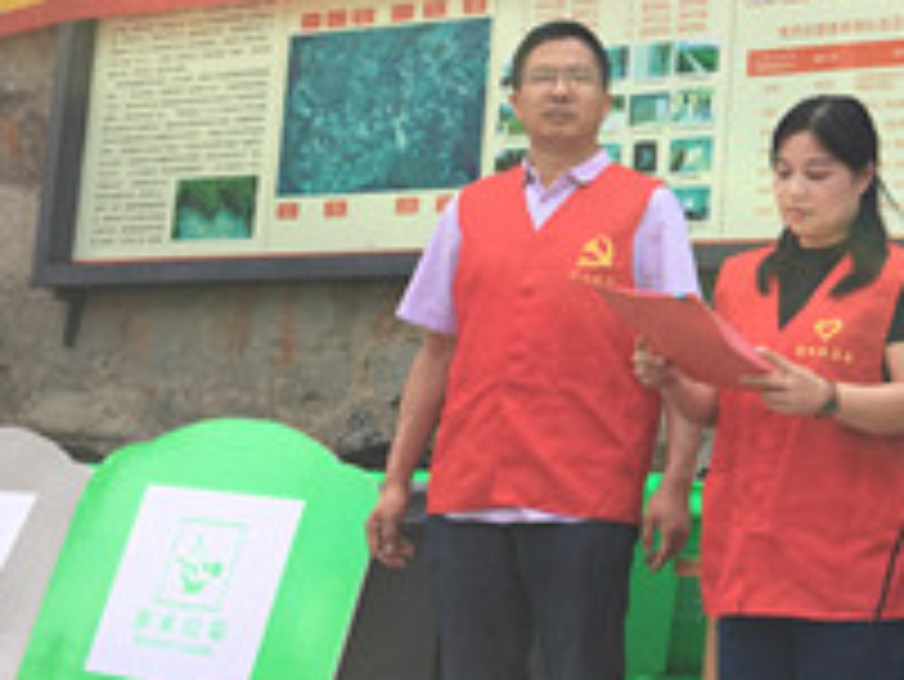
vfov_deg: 20.4
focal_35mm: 72
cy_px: 218
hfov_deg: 24.6
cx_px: 1070
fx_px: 1881
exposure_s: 1/509
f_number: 2.2
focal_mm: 4.15
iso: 25
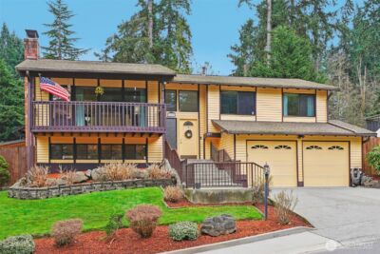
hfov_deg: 46.4
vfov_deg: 31.9
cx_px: 190
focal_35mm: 42
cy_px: 127
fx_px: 443
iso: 250
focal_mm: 28
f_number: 8
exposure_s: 1/125
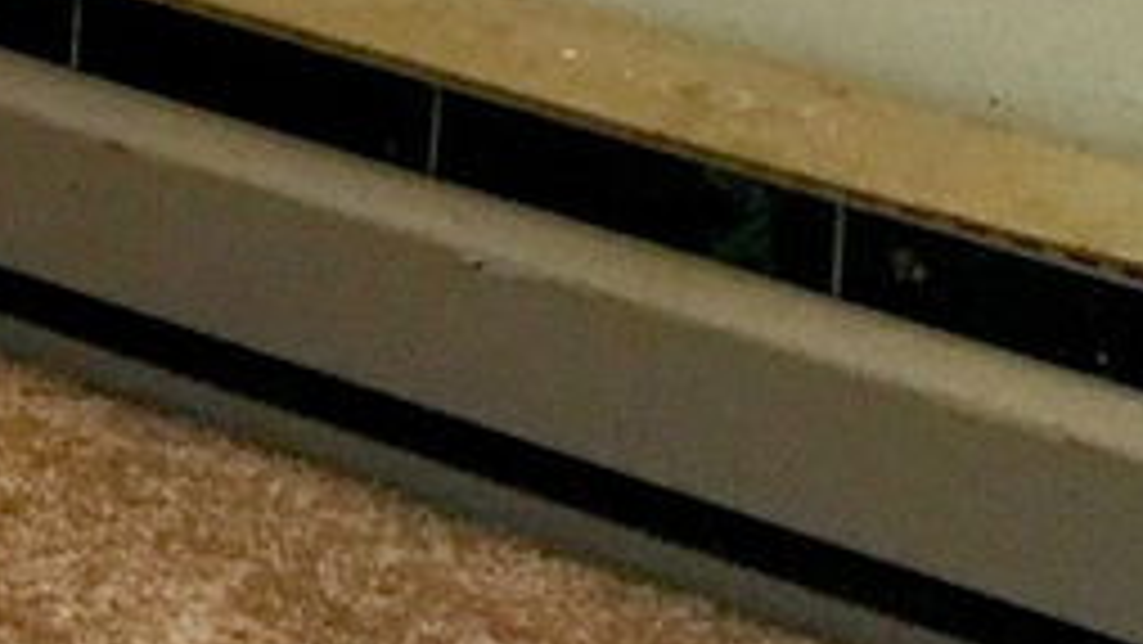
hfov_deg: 9.4
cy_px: -1792
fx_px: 6033
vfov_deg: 5.4
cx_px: -1786
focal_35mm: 199
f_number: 2.2
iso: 80
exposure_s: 1/15
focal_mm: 4.15
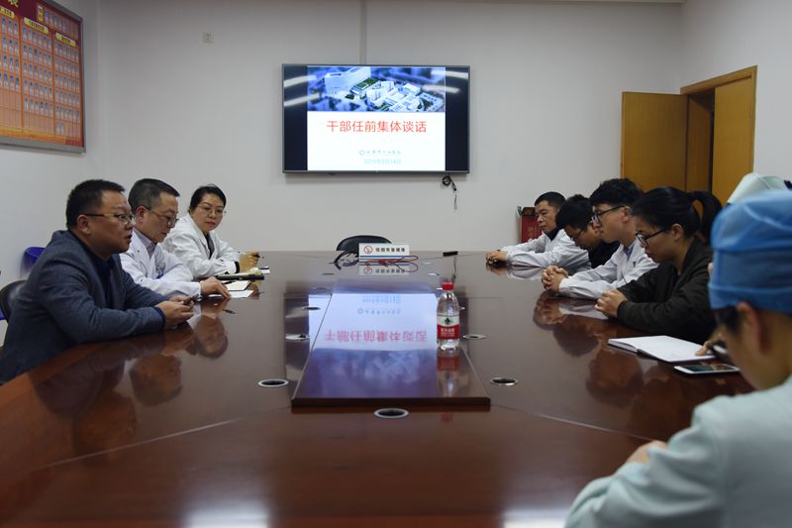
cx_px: 396
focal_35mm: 35
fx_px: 770
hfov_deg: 54.4
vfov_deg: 37.8
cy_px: 264
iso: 800
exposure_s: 1/80
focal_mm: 35
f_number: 4.5
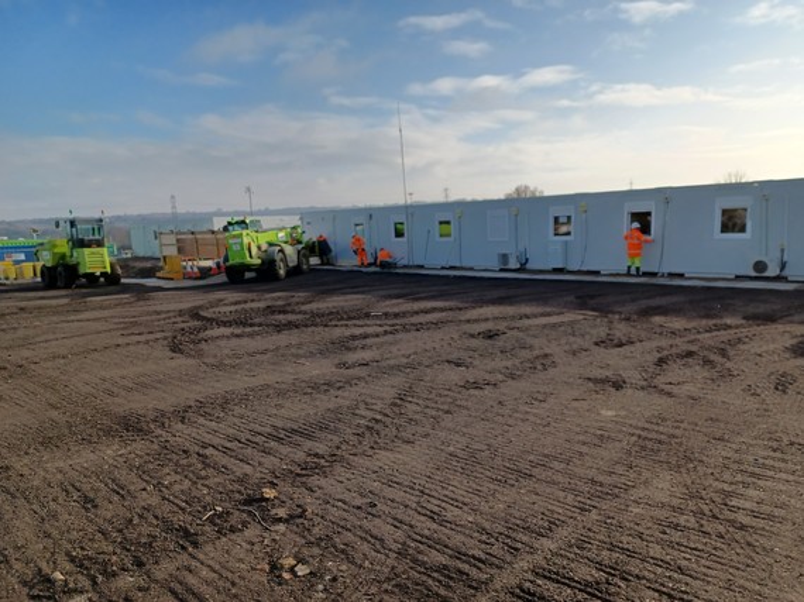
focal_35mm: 25
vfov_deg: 54.8
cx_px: 402
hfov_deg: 69.4
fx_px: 580
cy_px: 301
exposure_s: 1/431
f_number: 1.8
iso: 32
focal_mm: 4.6
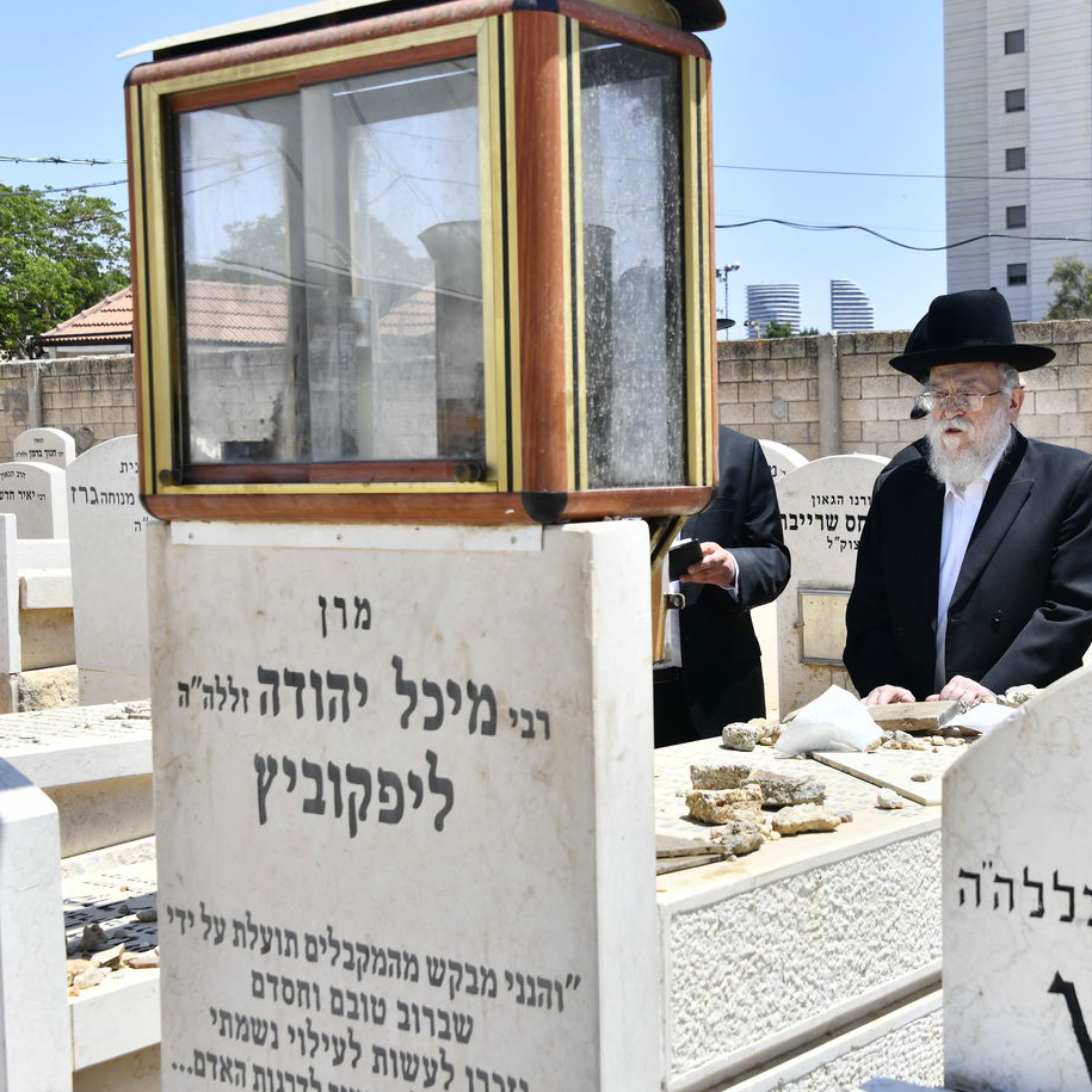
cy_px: 544
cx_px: 709
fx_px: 1856
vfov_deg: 32.8
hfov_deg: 32.6
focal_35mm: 52
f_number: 9
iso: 125
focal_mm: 40
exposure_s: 1/400
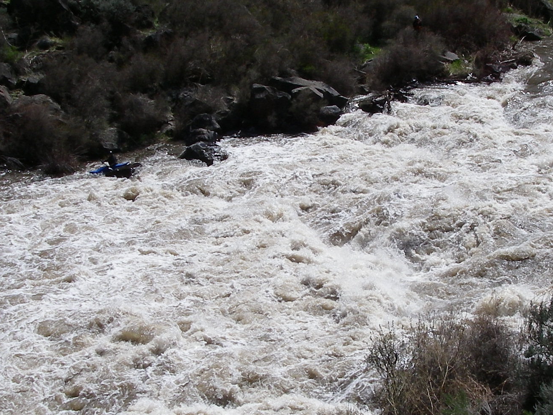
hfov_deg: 23.8
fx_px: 1310
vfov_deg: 18.0
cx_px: 315
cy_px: 238
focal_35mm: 82
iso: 64
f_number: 6.6
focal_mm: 6.3
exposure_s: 1/400
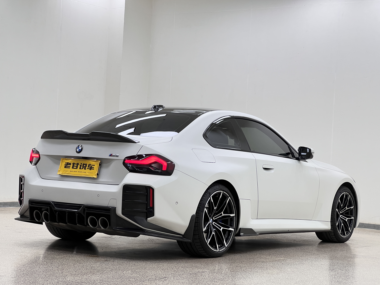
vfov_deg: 18.9
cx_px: 189
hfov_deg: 25.0
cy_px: 143
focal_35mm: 78
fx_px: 856
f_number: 2.8
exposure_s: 1/100
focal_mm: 9
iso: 125
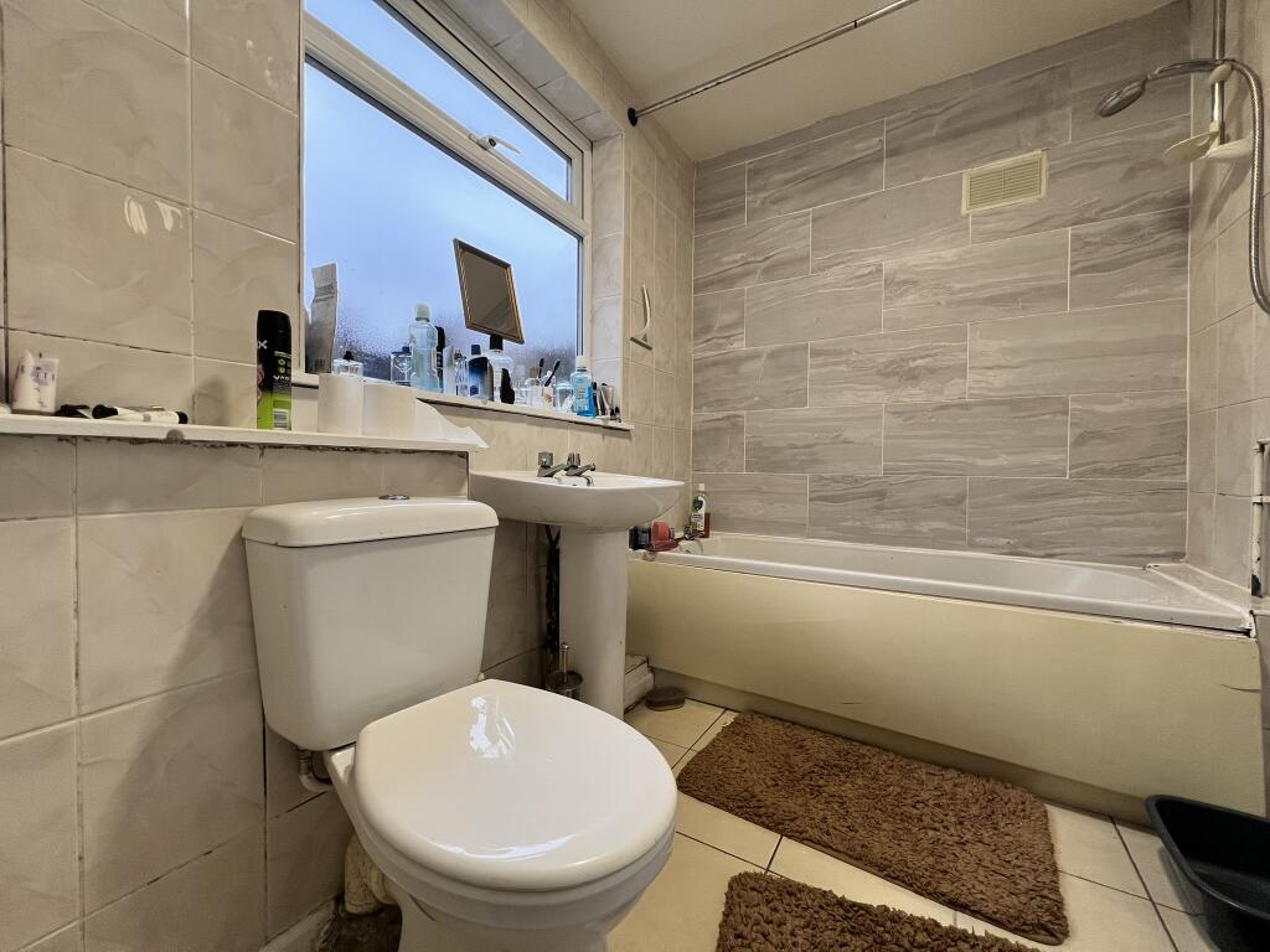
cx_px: 635
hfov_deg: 106.2
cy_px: 476
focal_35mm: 13
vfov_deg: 89.9
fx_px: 477
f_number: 1.8
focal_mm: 1.57
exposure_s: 1/99
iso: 160
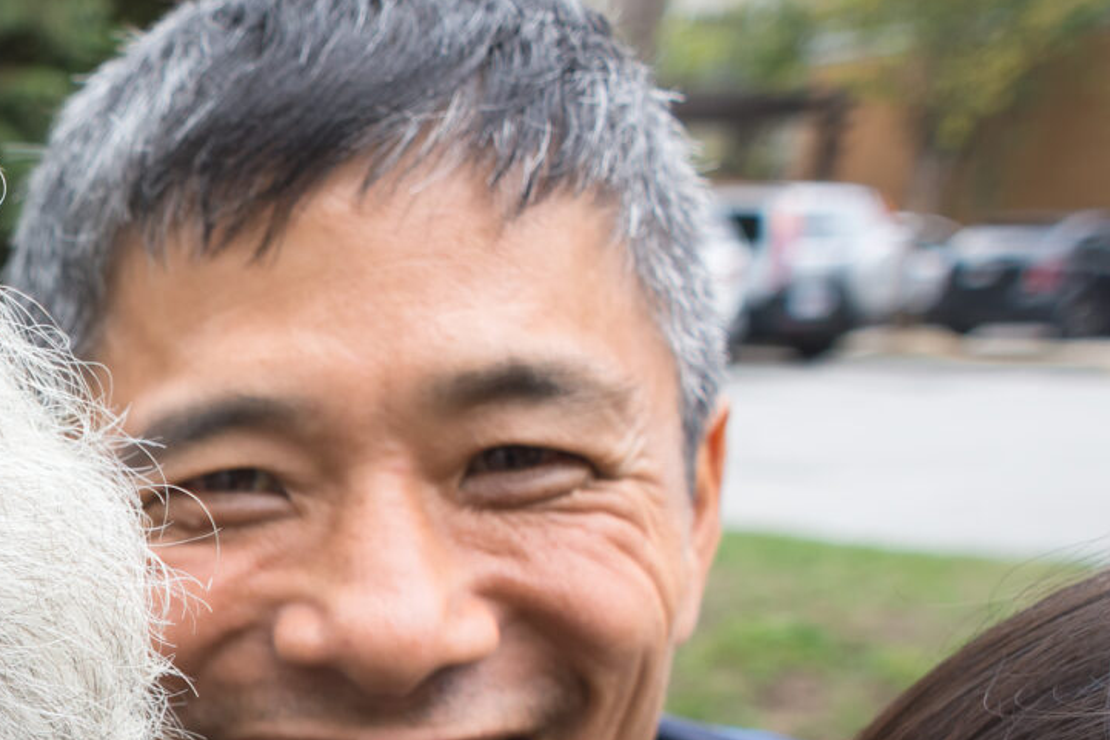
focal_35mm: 71
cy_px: 1052
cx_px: -637
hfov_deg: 22.4
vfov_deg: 17.6
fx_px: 2189
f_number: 5
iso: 200
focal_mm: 20
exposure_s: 1/500
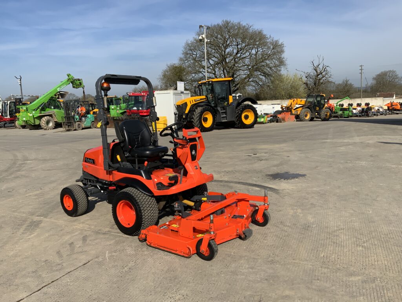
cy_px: 151
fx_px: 337
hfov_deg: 61.7
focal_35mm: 29
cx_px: 201
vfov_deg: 48.2
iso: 16
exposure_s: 1/2538
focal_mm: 3
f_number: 1.8
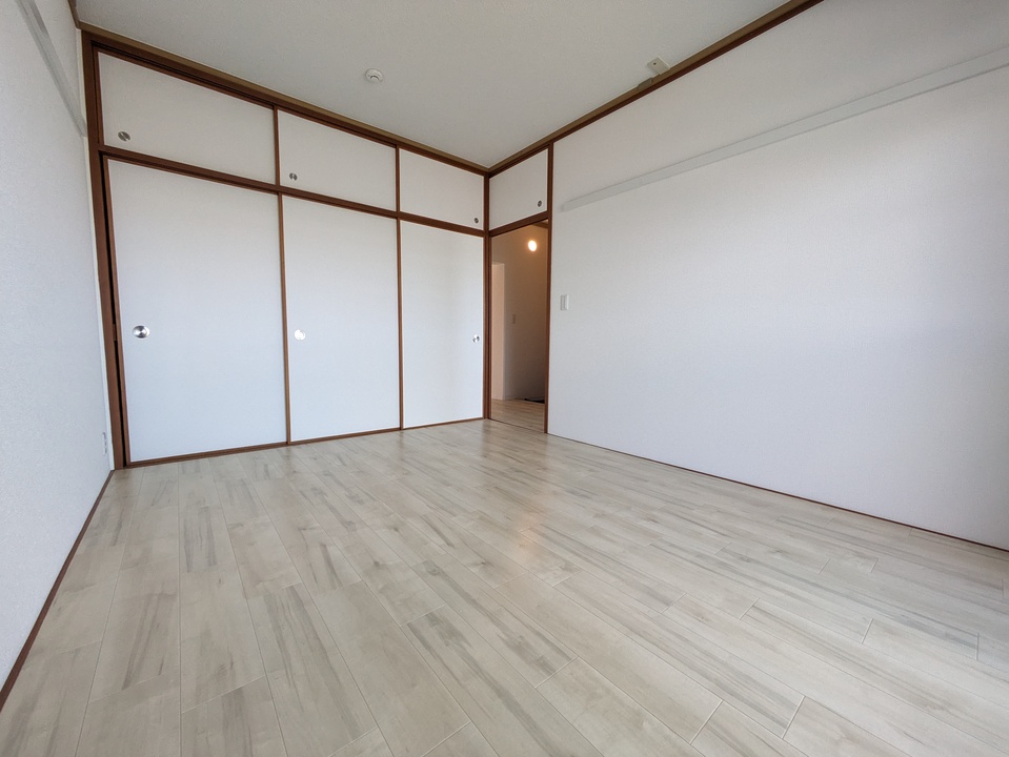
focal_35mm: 14
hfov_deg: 102.0
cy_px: 378
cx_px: 504
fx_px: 408
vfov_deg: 85.7
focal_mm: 1.83
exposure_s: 1/120
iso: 161
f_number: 2.2
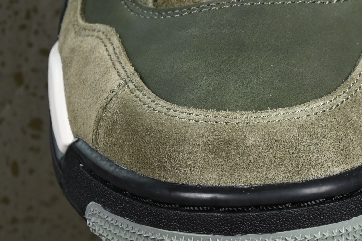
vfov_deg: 4.8
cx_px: 404
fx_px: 2845
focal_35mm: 283
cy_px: 4
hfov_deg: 7.2
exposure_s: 1/60
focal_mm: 50
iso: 160
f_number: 6.3
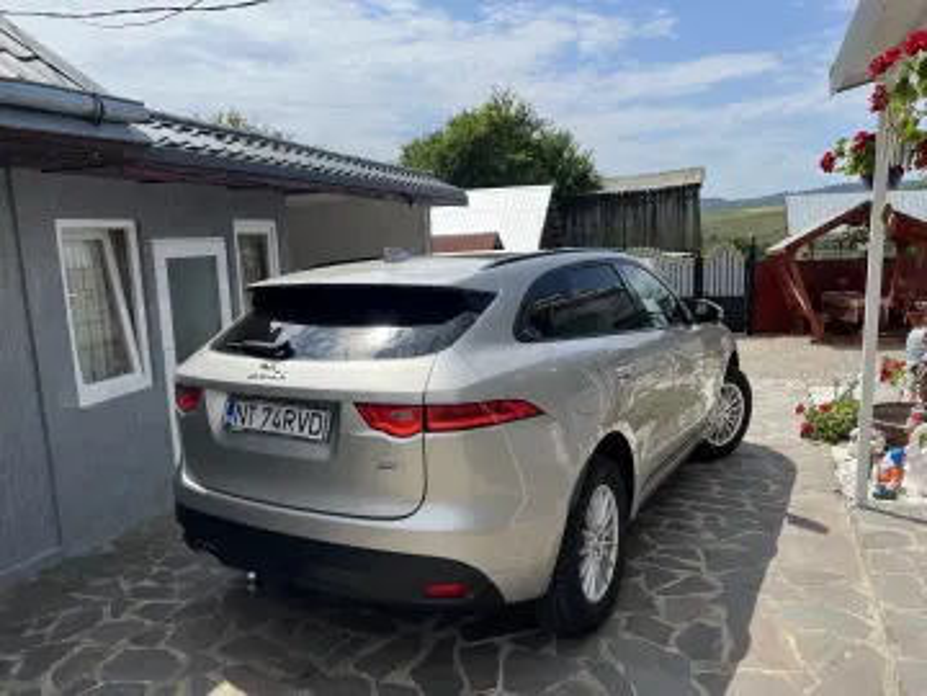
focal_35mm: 26
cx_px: 464
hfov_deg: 67.3
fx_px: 696
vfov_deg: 53.1
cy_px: 348
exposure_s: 1/5882
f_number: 1.5
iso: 50
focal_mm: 5.7
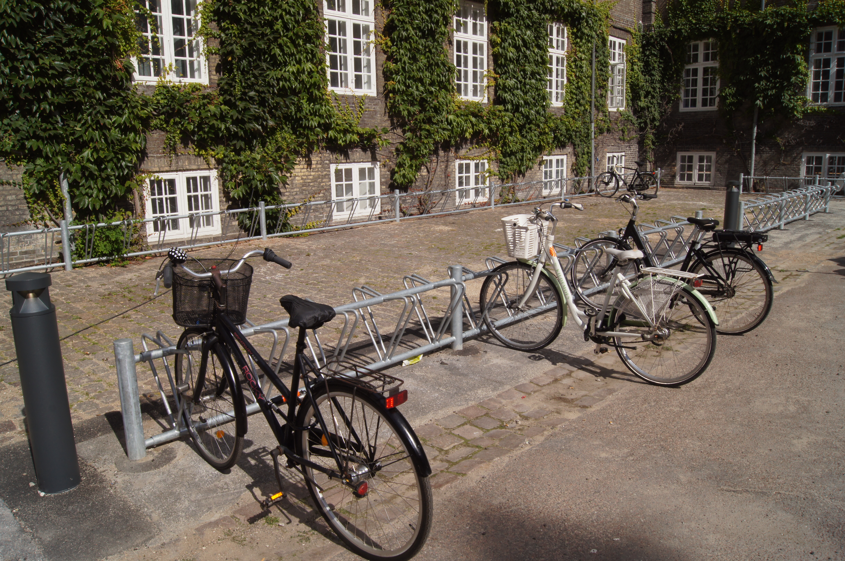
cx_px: 422
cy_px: 280
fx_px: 633
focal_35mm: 27
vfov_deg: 47.8
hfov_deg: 67.4
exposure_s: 1/160
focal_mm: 18
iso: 100
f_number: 18
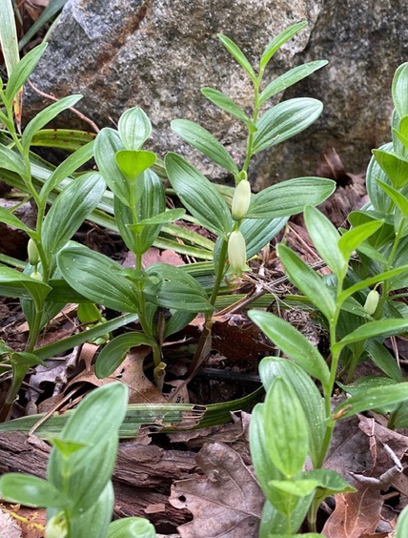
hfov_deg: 25.0
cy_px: 297
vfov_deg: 32.5
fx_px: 920
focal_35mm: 59
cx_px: 198
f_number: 2
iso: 32
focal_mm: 6
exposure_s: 1/122
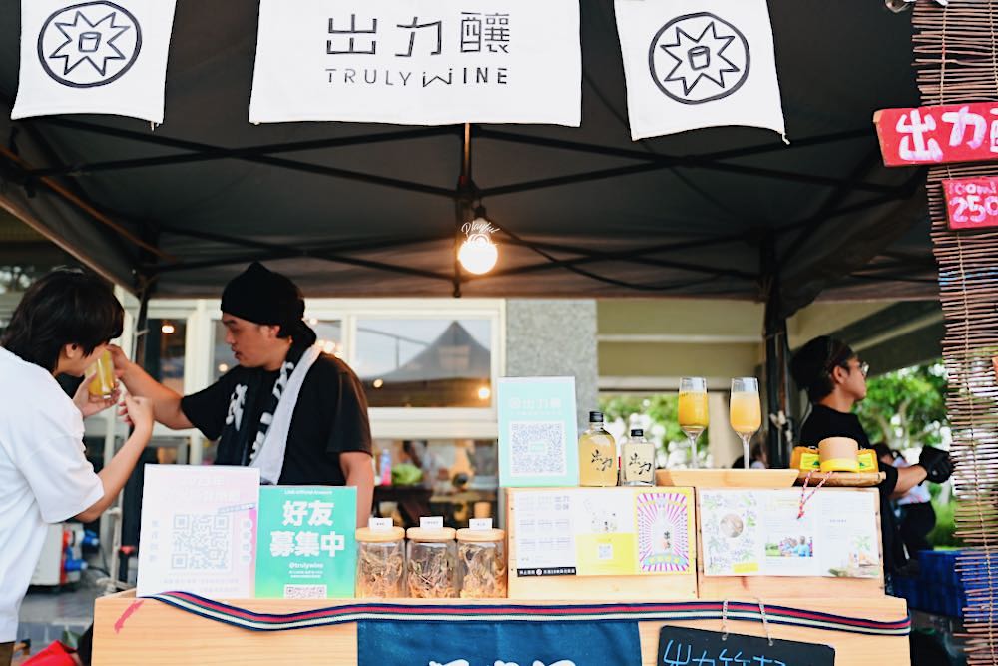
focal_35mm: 34
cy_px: 333
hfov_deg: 55.8
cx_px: 499
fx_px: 943
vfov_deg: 38.9
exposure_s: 1/250
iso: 320
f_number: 2.8
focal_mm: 34
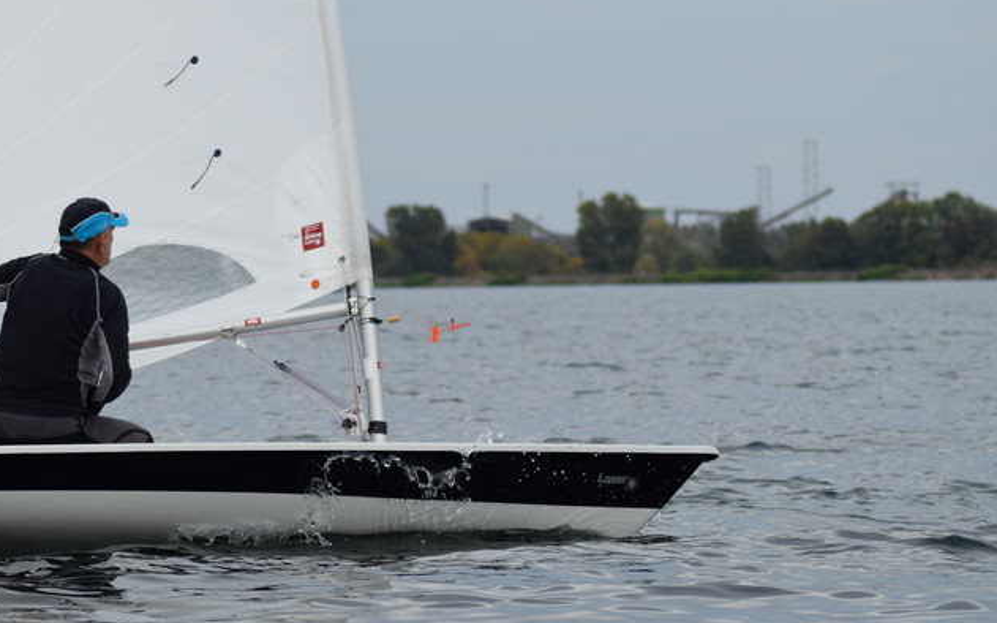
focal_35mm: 273
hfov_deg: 7.7
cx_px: 297
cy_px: 251
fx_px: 7408
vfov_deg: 4.8
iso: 200
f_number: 6.3
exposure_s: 1/640
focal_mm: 125
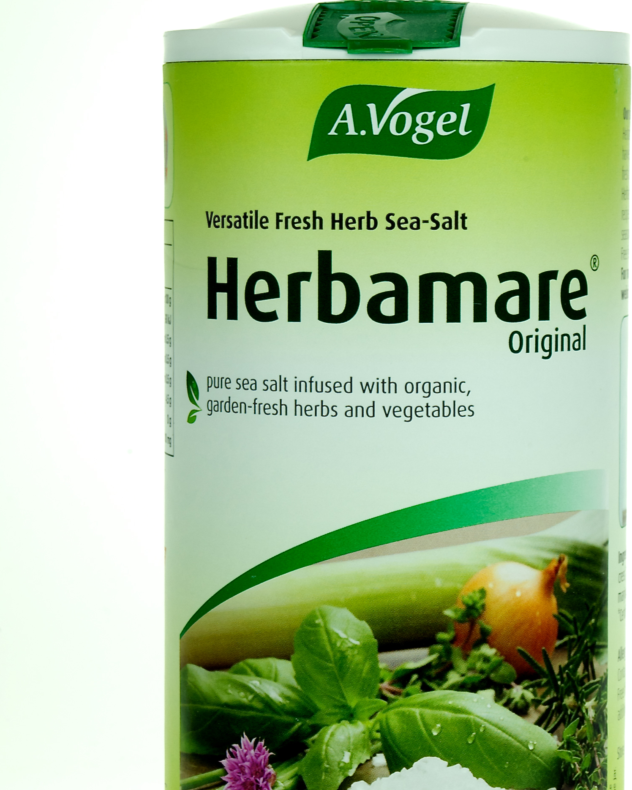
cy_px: 508
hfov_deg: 8.8
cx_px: 393
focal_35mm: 176
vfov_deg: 11.0
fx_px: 4115
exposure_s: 1/10
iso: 200
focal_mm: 80
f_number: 18
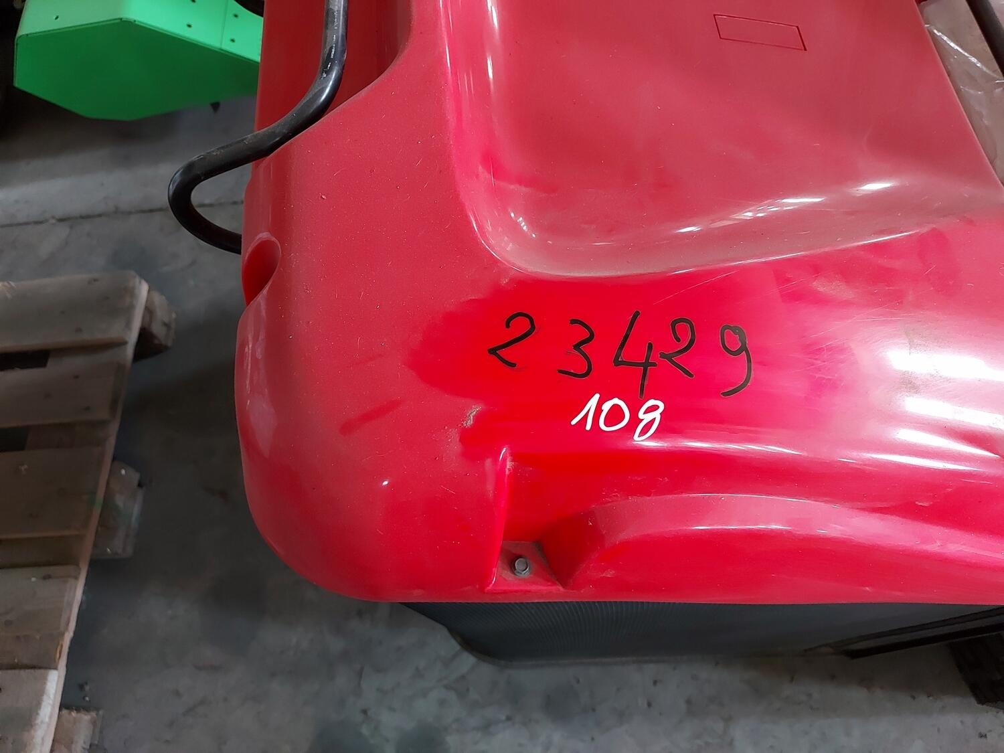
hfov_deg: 71.6
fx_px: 696
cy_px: 376
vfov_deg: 56.8
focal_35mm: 24
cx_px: 502
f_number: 1.8
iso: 320
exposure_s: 1/25
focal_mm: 5.23
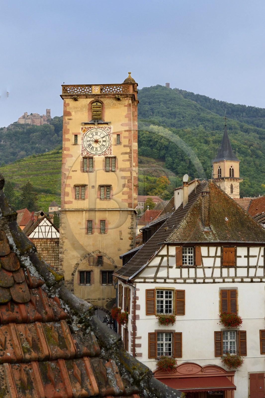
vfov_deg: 34.5
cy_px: 199
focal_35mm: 58
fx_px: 641
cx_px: 132
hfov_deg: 23.4
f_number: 9
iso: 800
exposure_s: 1/100
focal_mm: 58
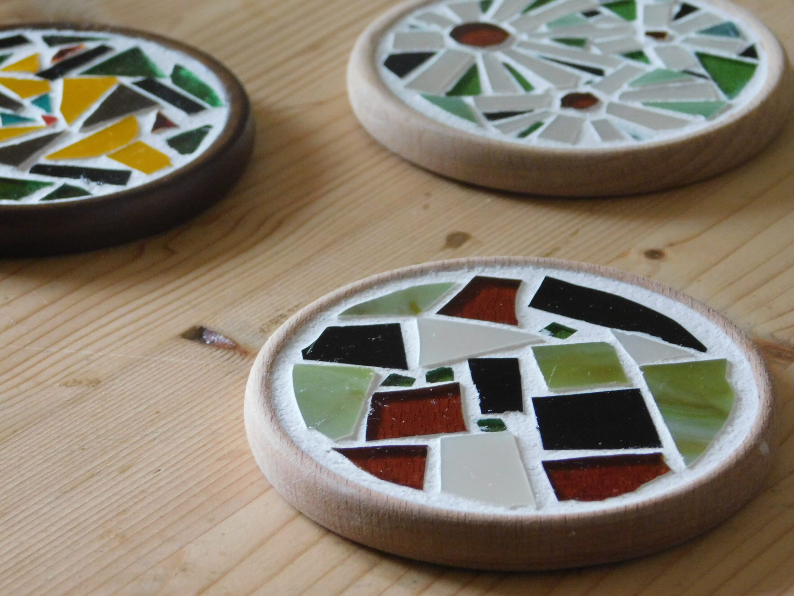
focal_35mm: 134
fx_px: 3074
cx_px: 397
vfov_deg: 11.1
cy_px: 298
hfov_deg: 14.7
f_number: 5
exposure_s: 1/20
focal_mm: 23.7
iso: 800
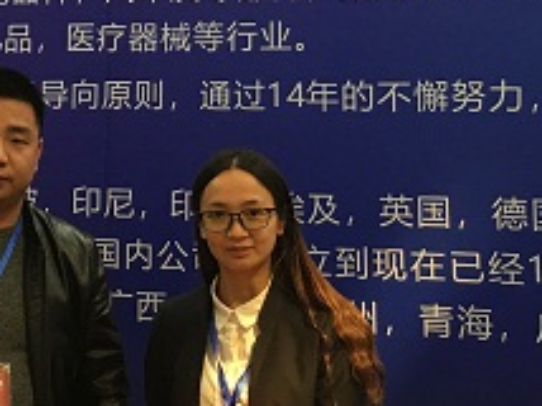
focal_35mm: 95
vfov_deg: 15.3
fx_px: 1486
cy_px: 22
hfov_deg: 20.1
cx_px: 20
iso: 40
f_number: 2.2
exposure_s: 1/33
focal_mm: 4.15
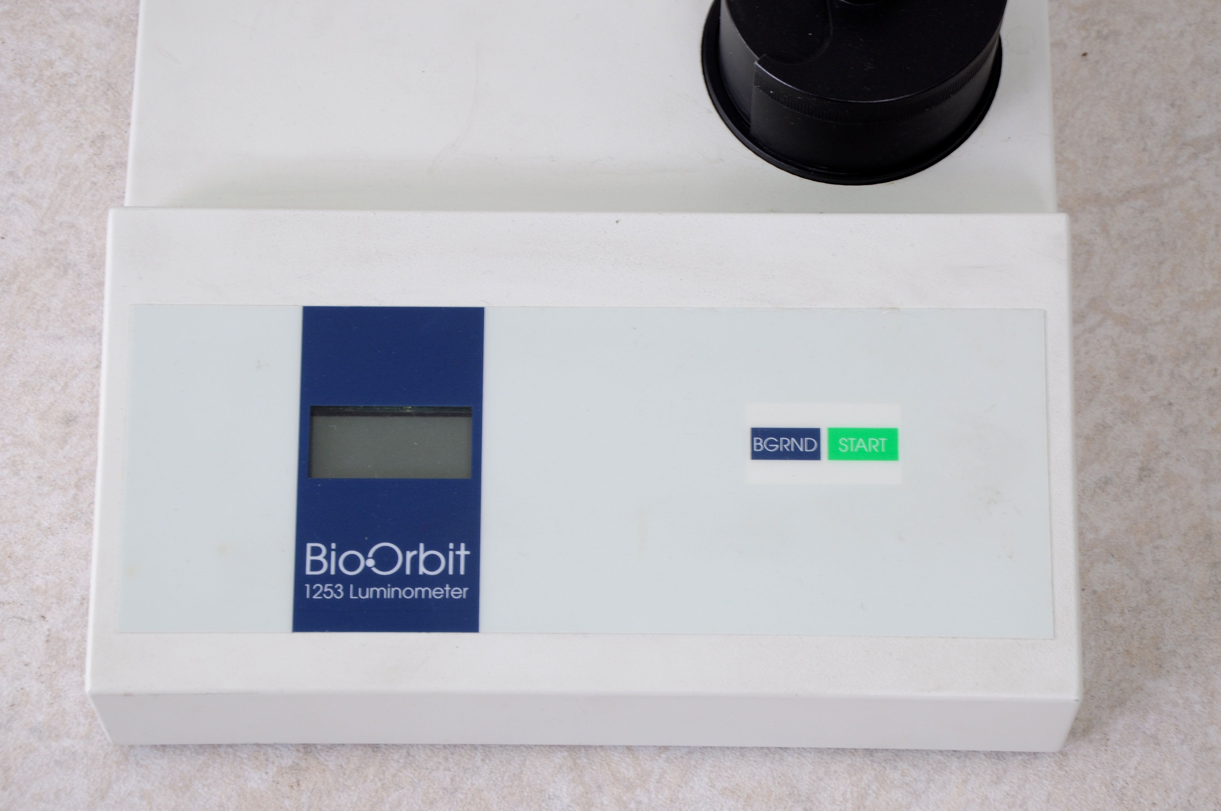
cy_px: 406
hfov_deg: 23.4
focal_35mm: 87
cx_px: 610
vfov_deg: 15.7
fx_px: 2947
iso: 200
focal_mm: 58
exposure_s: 1/15
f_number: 9
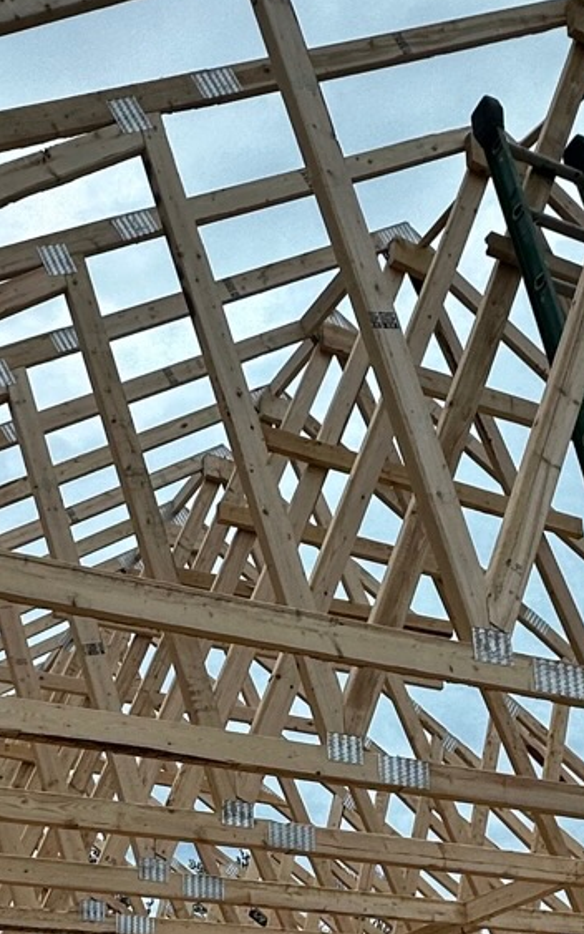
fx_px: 1375
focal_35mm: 54
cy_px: 864
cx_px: 237
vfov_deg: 35.1
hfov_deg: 23.9
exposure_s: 1/99
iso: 64
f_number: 2.2
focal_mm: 2.22
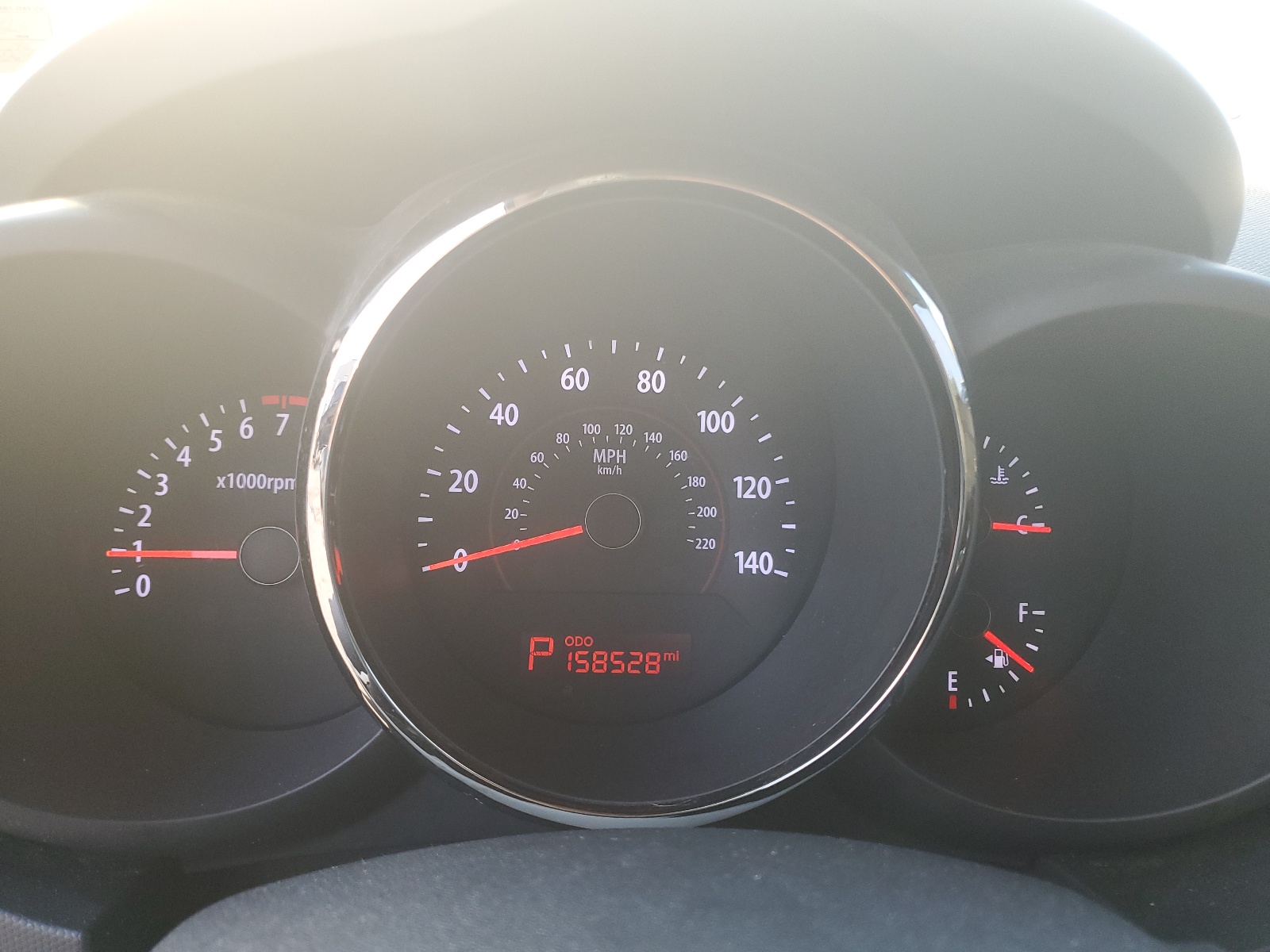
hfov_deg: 67.3
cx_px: 635
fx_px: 954
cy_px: 476
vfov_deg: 53.1
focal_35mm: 26
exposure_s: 1/120
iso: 90
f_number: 1.5
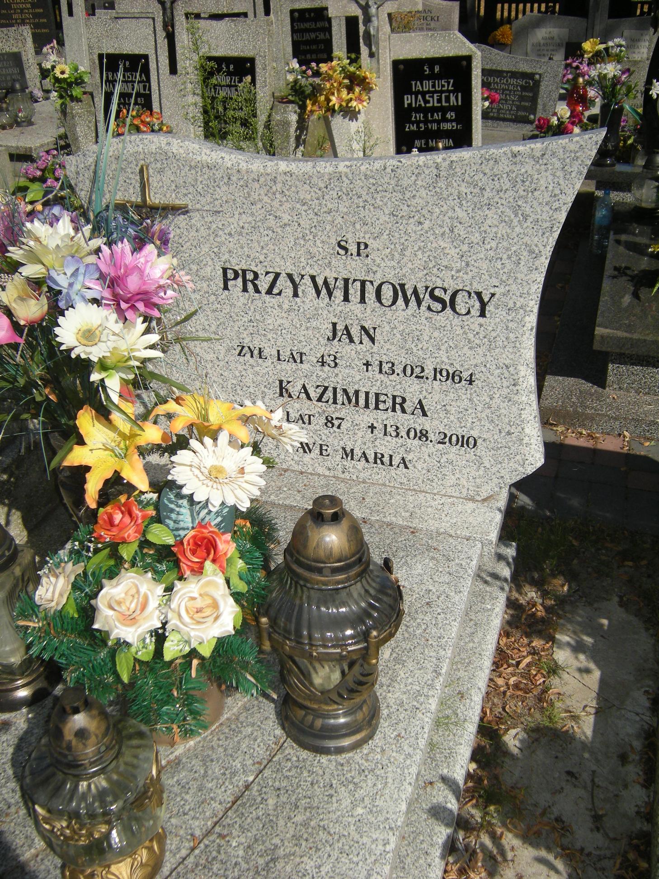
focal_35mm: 31
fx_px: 787
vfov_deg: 58.4
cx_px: 330
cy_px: 440
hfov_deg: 45.4
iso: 91
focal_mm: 5.3
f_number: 5.8
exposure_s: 1/504
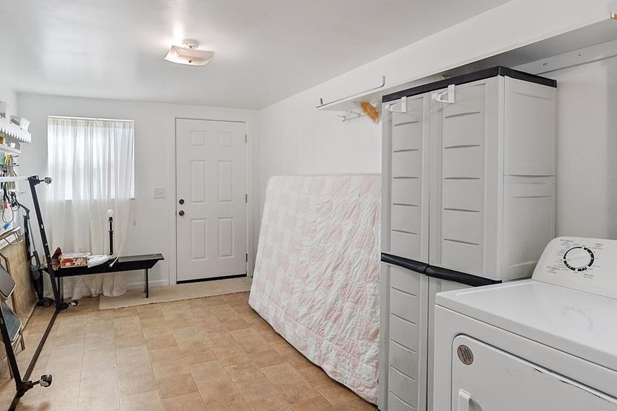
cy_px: 177
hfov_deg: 80.9
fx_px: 360
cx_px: 272
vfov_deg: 59.2
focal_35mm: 21
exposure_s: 1/30
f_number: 8
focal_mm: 12
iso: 1250
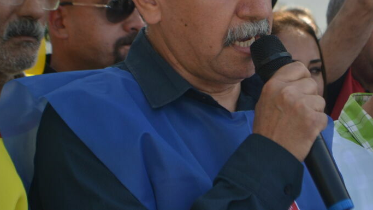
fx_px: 1602
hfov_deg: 13.3
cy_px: 9
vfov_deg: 7.5
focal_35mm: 162
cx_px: 228
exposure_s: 1/160
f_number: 6.3
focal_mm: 55
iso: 100
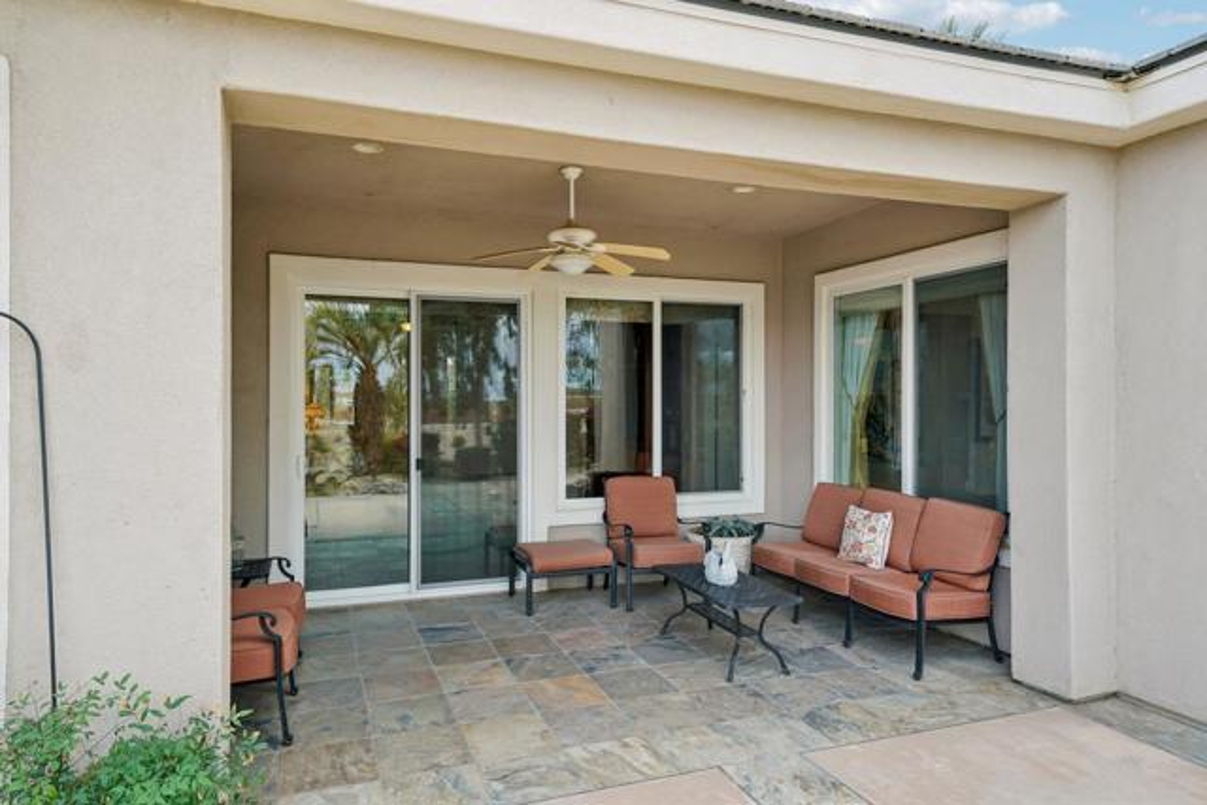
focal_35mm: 23
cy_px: 402
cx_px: 604
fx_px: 771
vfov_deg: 55.1
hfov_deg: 76.1
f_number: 8
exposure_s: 1/30
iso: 160
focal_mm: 23
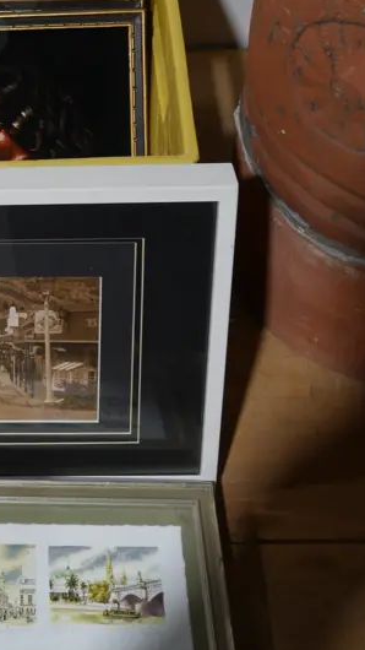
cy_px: 75
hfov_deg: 19.4
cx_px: -53
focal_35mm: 59
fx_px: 1015
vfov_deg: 33.7
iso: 200
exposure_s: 1/80
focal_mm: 14
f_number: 3.5
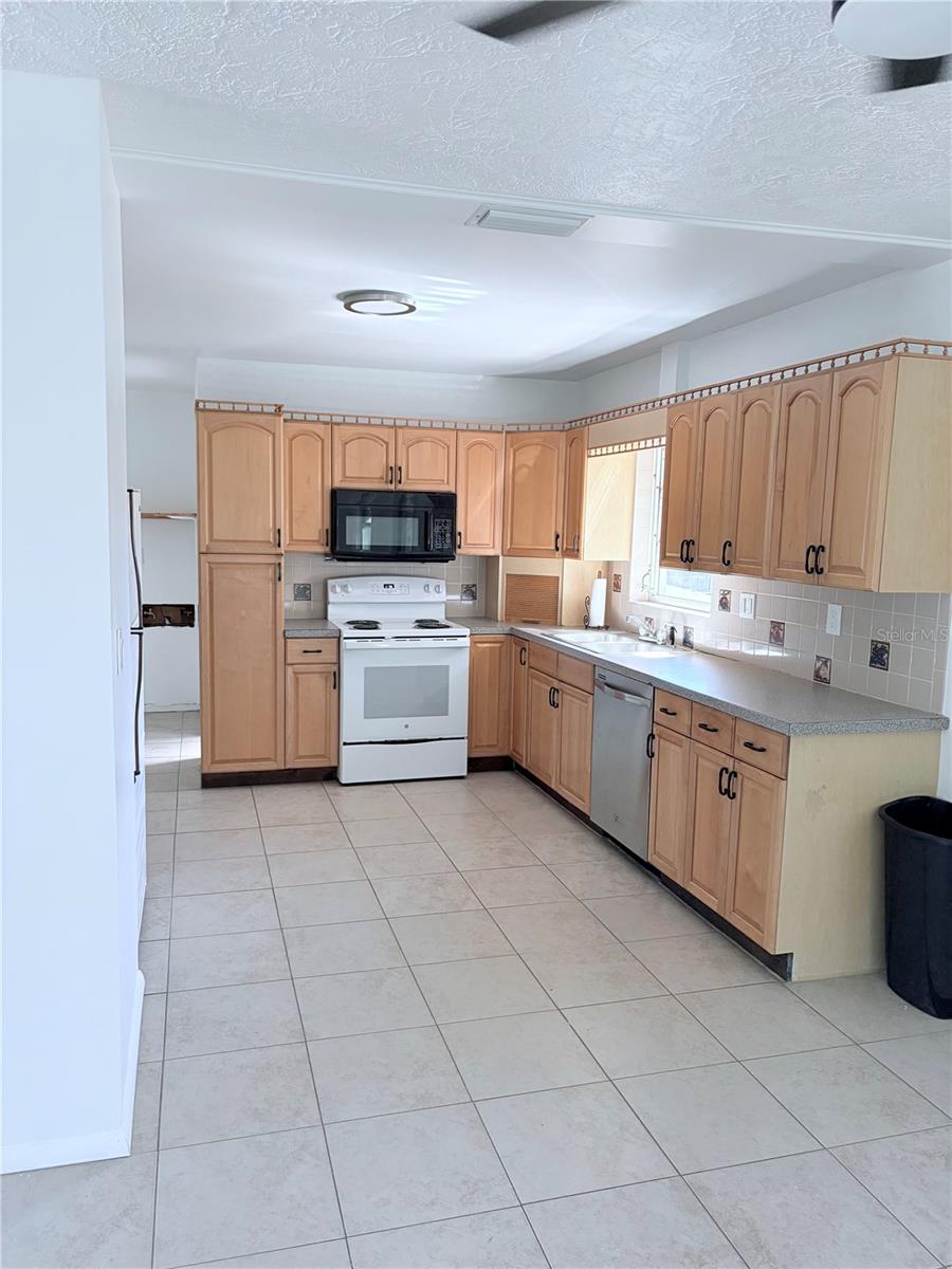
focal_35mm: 26
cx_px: 476
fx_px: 953
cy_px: 634
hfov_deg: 53.1
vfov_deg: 67.3
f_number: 1.6
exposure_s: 1/151
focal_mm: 5.96
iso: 125
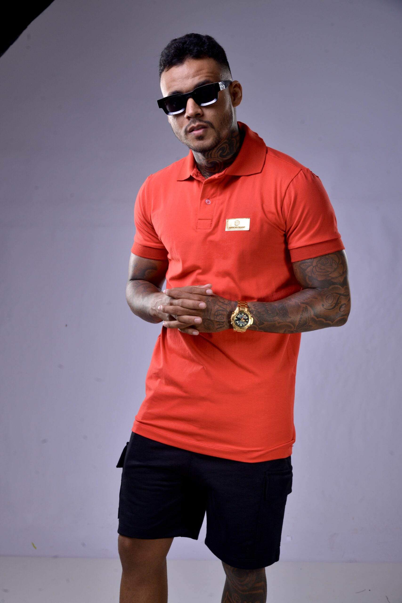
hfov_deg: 20.9
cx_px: 201
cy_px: 302
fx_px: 1089
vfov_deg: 31.0
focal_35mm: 65
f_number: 9
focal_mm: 65
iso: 200
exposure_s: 1/160
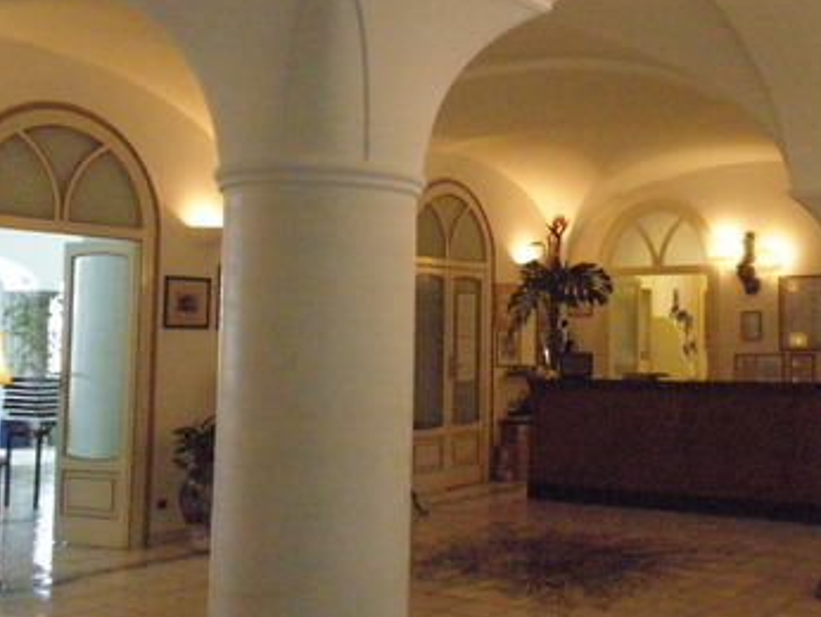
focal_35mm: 48
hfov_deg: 39.4
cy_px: 238
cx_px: 509
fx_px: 1139
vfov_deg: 30.2
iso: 800
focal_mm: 6.6
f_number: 3.5
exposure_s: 1/100
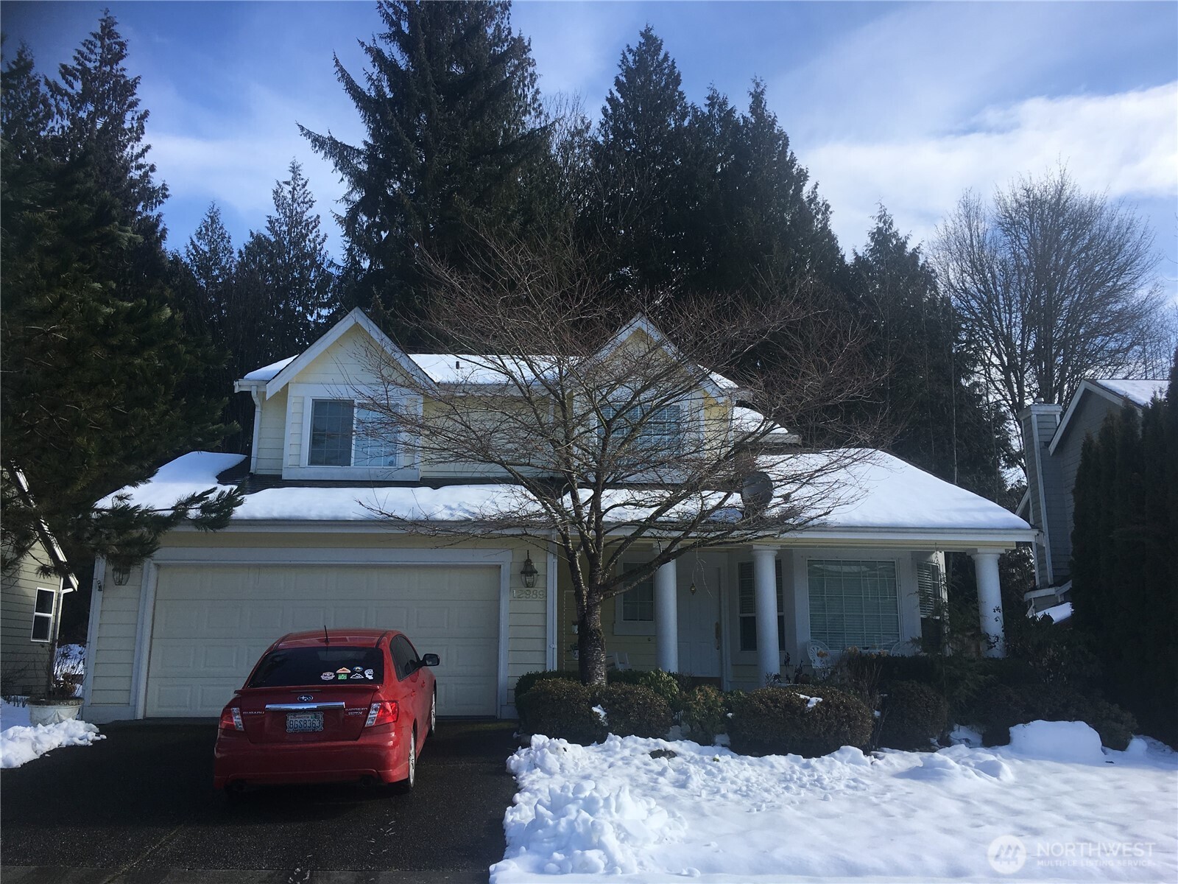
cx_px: 589
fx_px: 987
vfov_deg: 48.2
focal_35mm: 29
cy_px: 442
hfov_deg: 61.7
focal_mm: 4.15
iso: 25
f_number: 2.2
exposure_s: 1/1326
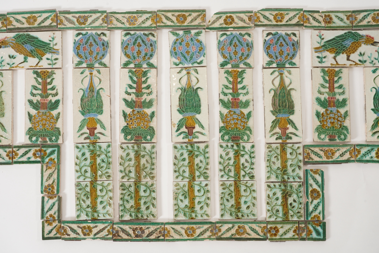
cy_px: 126
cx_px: 190
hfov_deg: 37.5
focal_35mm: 53
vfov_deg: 25.5
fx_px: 558
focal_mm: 53
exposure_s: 1/125
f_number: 13
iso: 1250
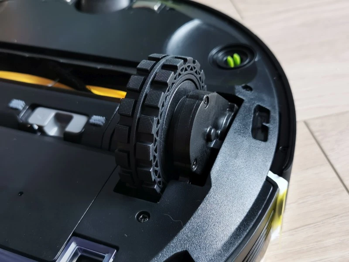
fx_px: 423
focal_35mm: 42
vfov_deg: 34.3
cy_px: 131
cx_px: 174
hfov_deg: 44.8
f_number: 1.6
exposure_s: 1/60
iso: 125
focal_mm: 5.56
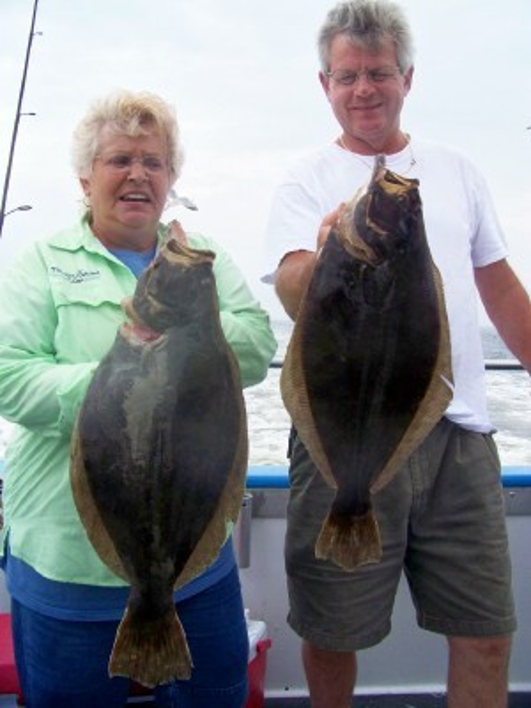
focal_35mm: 36
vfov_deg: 51.4
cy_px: 354
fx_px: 736
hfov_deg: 39.7
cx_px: 266
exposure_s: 1/640
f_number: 4
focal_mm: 5.85
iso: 200
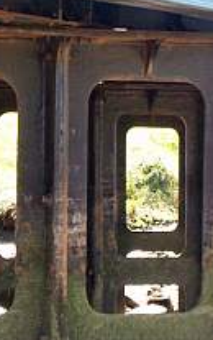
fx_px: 1444
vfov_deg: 13.4
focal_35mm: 156
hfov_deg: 8.4
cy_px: 162
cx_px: 46
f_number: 4.1
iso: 125
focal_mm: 9.9
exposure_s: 1/80
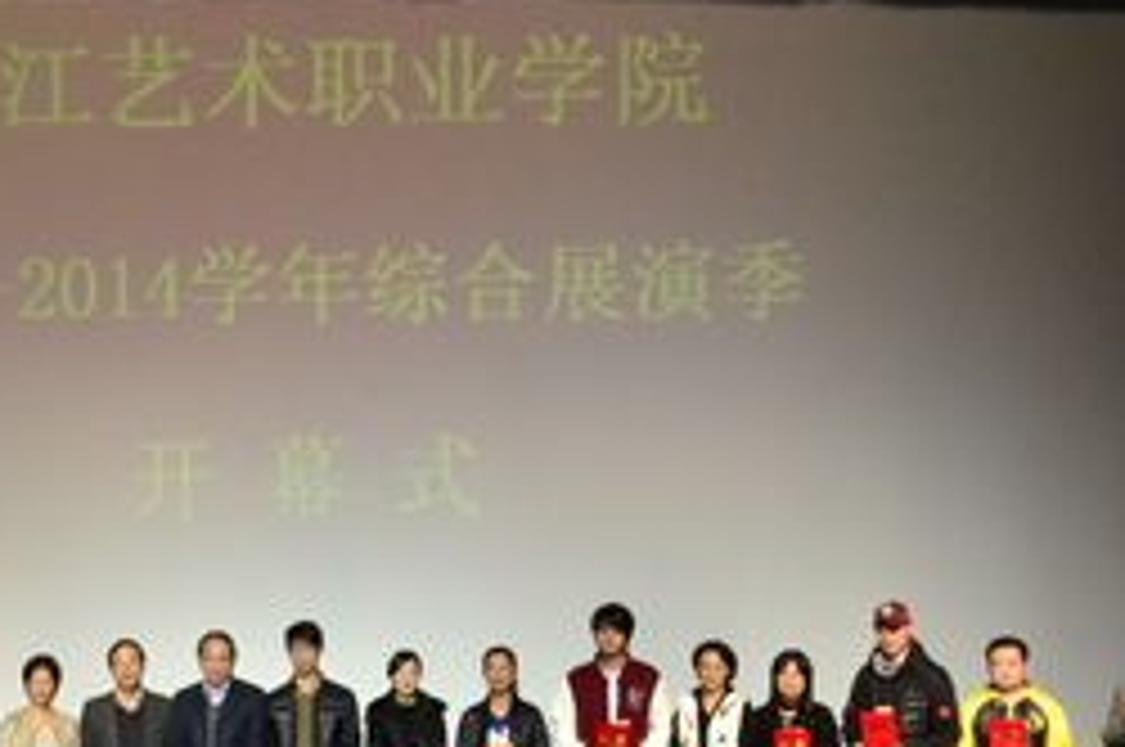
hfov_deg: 17.8
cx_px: 432
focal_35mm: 115
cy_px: 371
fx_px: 3589
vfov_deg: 11.9
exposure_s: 1/50
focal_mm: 32
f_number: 13
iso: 1600
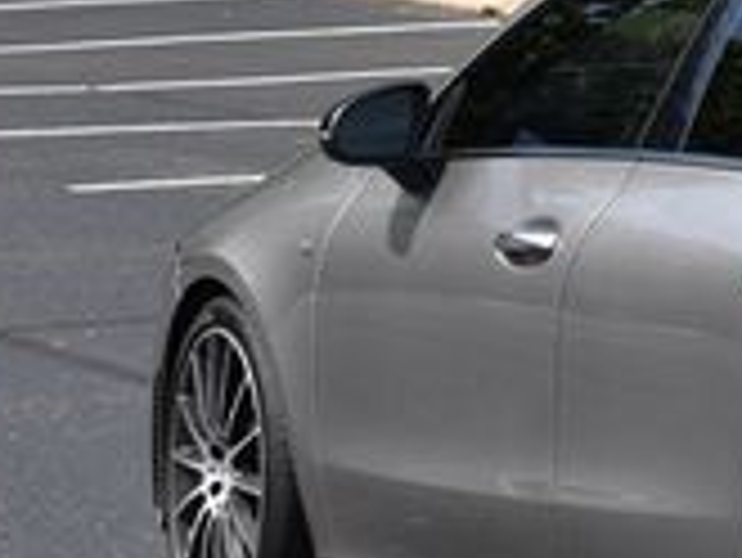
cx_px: 1304
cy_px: 79
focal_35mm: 252
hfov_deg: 7.6
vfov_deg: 5.9
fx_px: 5403
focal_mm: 45
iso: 100
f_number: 8
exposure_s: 1/250
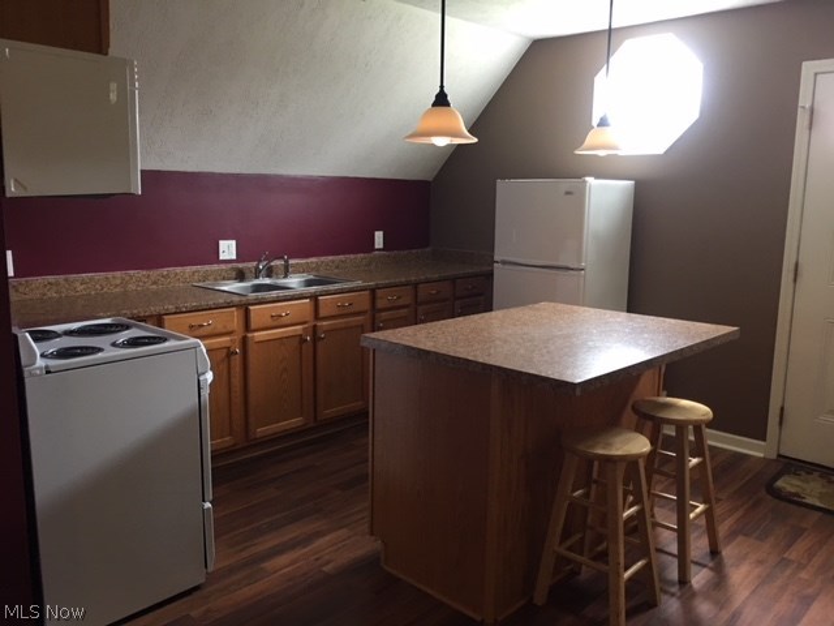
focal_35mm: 29
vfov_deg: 48.2
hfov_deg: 61.7
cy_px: 313
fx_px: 699
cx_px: 417
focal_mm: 4.15
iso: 80
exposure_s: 1/15
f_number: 2.2
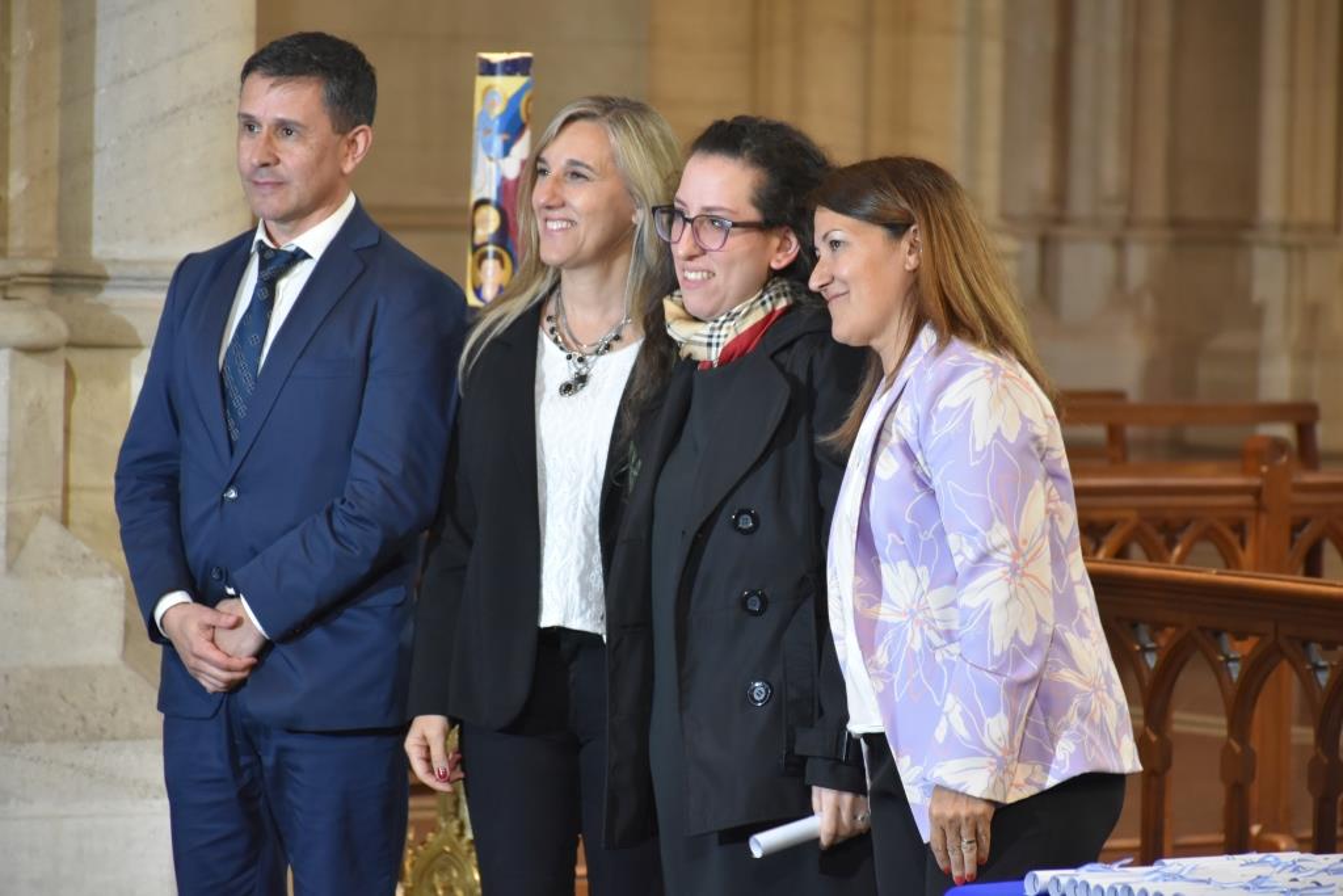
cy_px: 448
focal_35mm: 174
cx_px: 672
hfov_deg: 11.8
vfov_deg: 7.9
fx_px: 6492
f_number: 5.6
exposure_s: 1/13
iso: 2000
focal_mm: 116
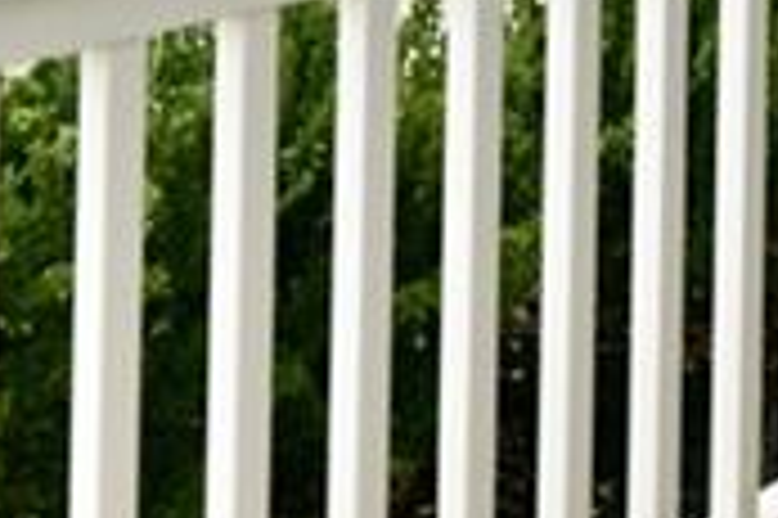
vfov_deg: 13.3
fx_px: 1922
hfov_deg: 22.7
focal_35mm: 89
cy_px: -513
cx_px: 585
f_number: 2.8
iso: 100
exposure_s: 1/800
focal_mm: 15
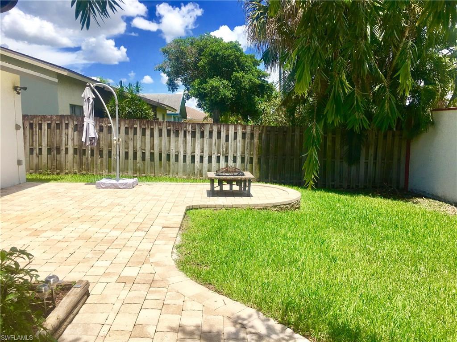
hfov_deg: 61.7
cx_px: 228
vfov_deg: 48.2
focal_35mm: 29
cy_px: 171
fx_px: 383
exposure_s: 1/2404
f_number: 2.2
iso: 25
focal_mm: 4.15
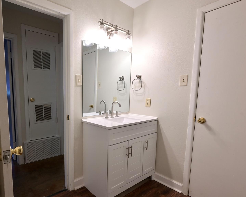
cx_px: 88
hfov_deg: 78.5
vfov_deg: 67.9
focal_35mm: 20
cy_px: 109
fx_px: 146
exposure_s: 1/30
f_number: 8
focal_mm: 15
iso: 640
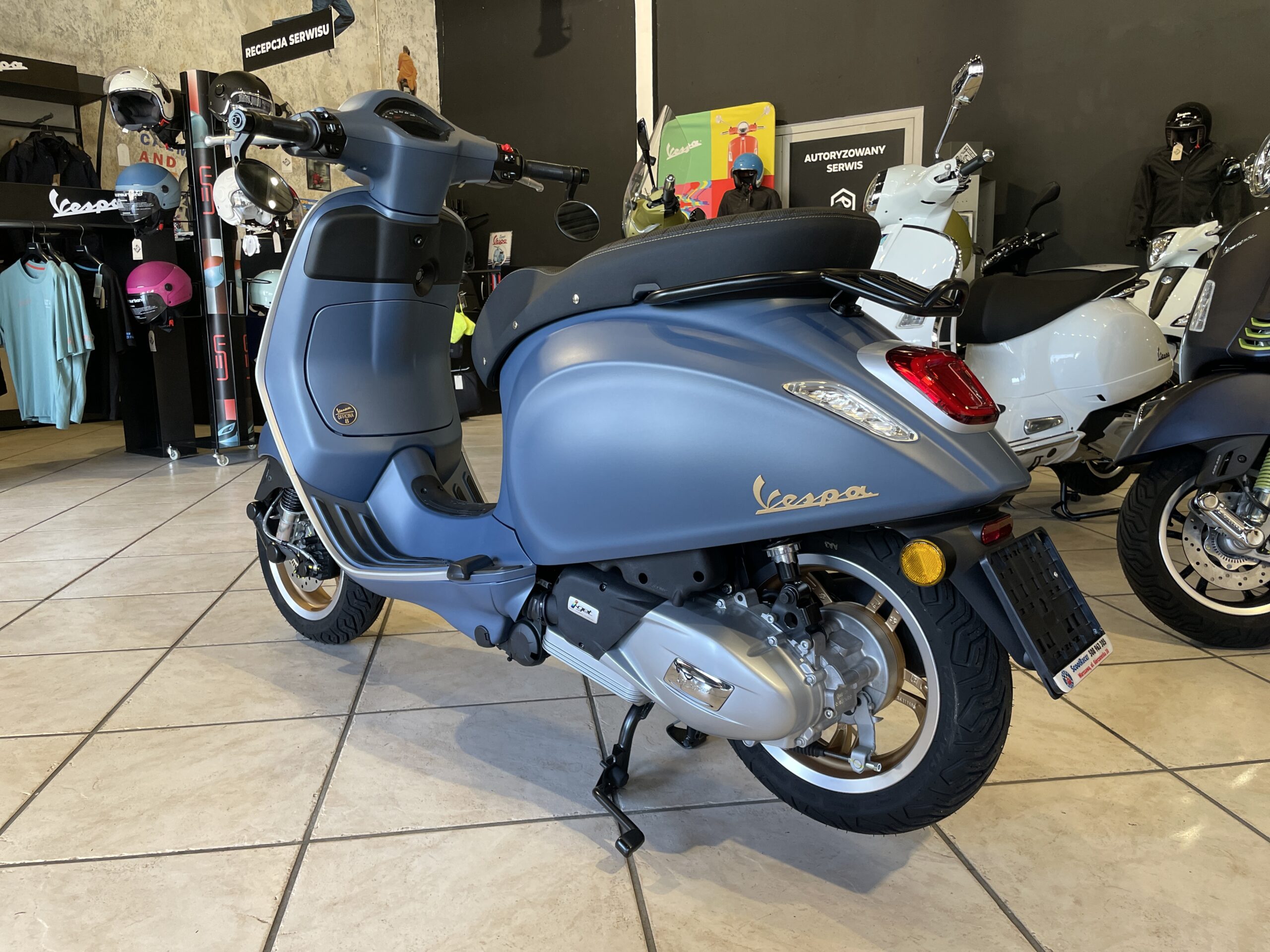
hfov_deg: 67.3
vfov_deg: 53.1
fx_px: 954
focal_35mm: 26
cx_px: 635
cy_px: 476
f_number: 1.6
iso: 125
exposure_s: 1/50
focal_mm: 4.2
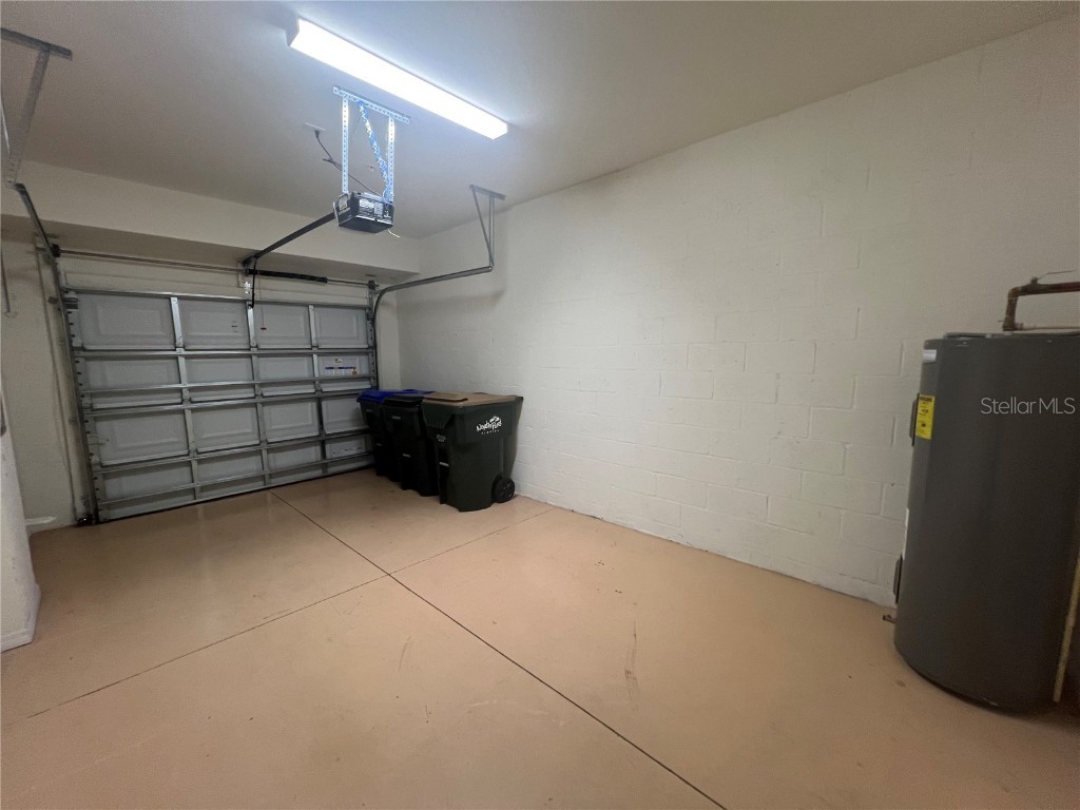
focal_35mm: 13
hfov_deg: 106.2
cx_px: 540
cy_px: 405
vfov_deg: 89.9
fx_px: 406
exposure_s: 1/60
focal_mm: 1.57
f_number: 1.8
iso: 160
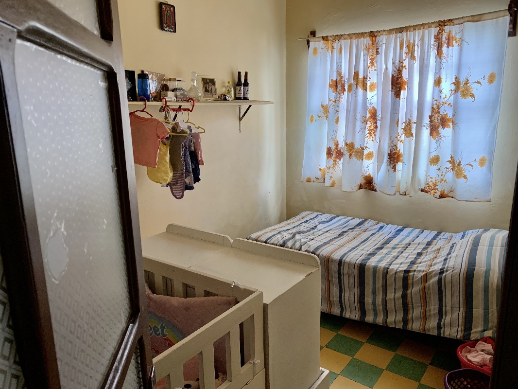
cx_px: 259
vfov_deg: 53.1
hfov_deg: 67.3
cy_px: 194
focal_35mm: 26
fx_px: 389
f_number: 1.8
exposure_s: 1/60
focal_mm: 4.25
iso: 125
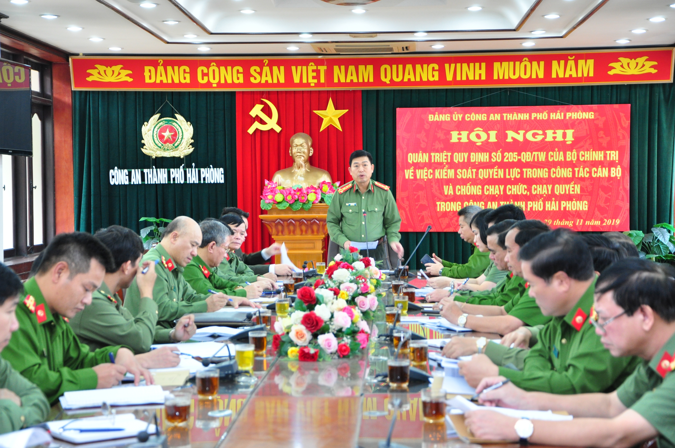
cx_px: 338
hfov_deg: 26.0
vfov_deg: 17.4
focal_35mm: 78
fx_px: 1461
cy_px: 224
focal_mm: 52
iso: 800
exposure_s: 1/25
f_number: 5
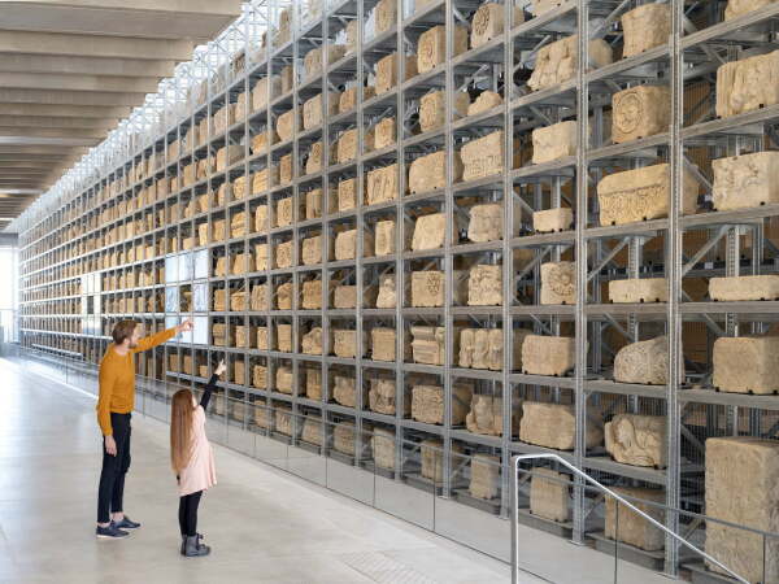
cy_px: 292
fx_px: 900
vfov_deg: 36.0
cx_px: 390
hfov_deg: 46.8
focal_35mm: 40
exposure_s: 1/30
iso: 800
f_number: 9
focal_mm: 50.8
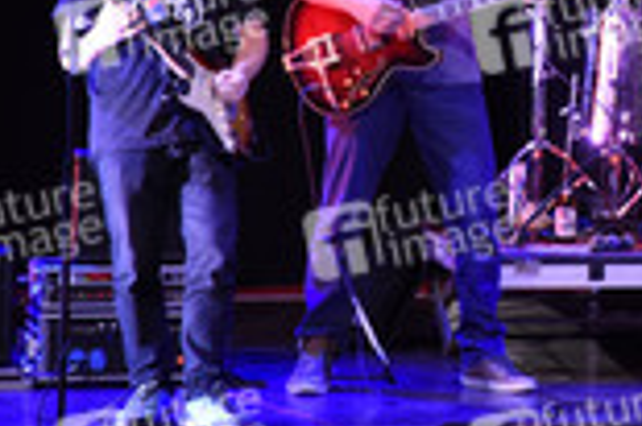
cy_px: -79
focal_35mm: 349
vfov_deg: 3.9
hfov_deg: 5.9
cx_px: 880
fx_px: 6217
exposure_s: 1/60
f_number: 4.5
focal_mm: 120
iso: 2000
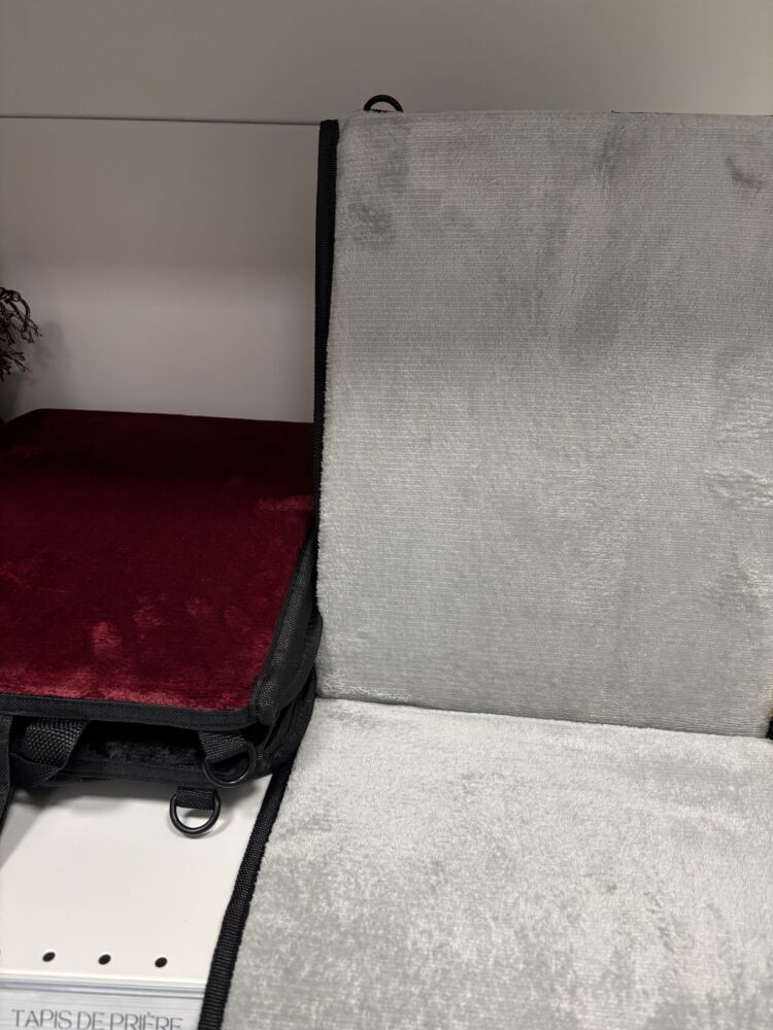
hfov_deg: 53.1
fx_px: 774
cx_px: 386
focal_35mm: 26
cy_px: 515
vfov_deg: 67.3
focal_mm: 5.96
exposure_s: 1/50
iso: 160
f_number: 1.6
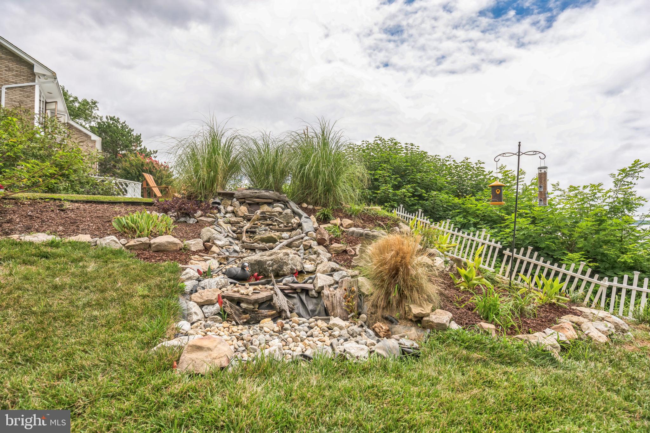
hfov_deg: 96.7
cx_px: 325
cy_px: 216
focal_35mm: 16
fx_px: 289
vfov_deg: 73.7
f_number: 5.6
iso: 100
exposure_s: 1/400
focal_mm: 16
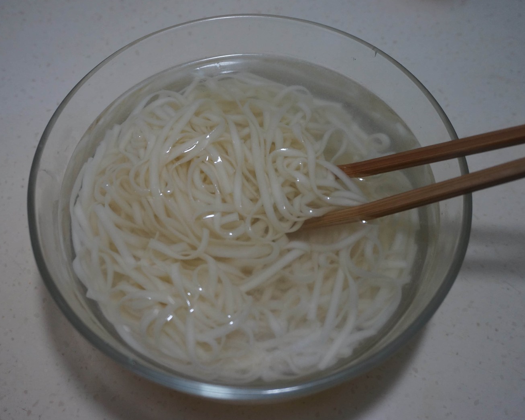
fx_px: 615
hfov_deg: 46.2
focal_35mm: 40
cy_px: 209
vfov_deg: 37.7
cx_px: 238
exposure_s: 1/160
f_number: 4
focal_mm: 23
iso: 800
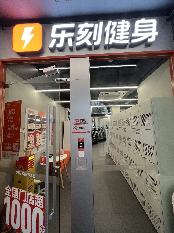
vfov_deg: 106.2
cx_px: 87
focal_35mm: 13
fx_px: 87
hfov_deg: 89.9
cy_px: 116
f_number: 1.8
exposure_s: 1/100
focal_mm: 1.57
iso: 160
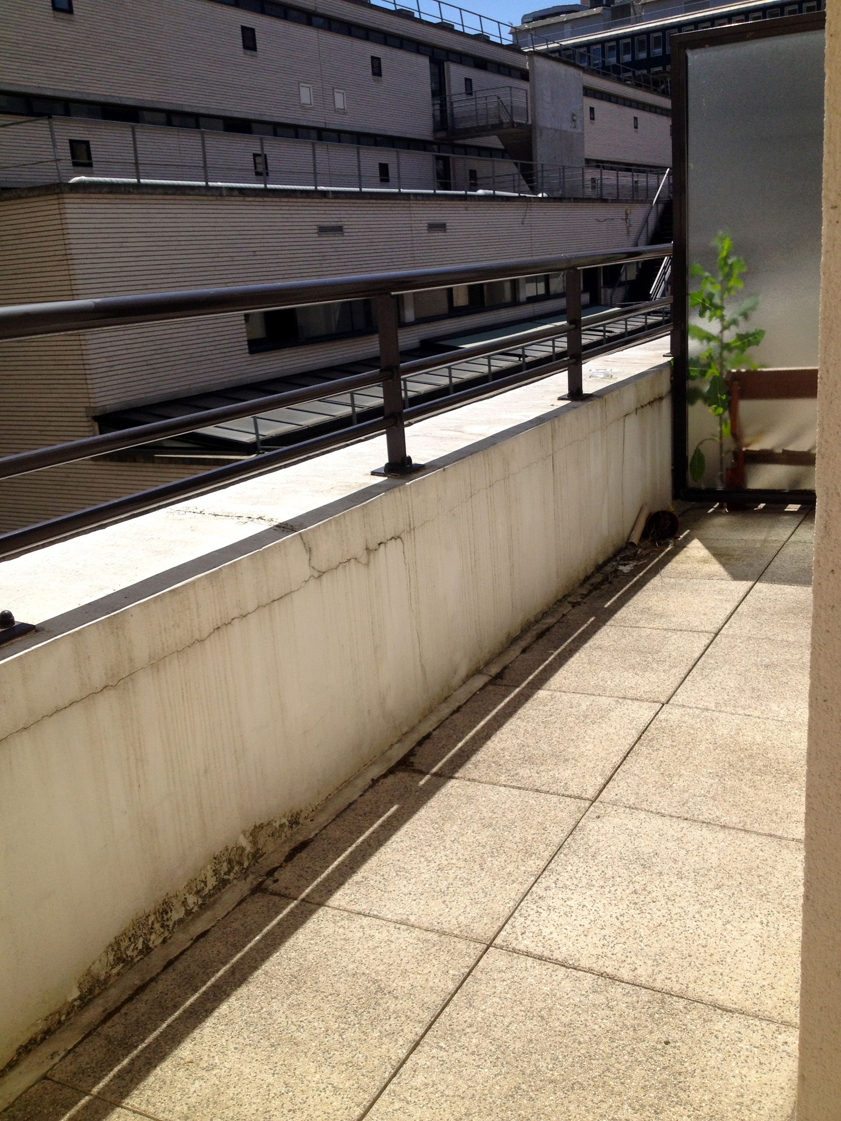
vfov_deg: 52.6
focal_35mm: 35
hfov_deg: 40.7
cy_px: 560
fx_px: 1134
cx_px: 420
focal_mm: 4.28
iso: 50
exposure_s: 1/2513
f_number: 2.4
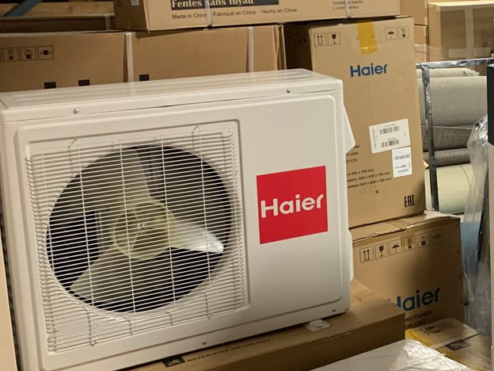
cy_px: 122
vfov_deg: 23.2
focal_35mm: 63
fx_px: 899
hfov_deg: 27.3
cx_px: 582
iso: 250
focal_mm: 4.25
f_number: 1.8
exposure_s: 1/60
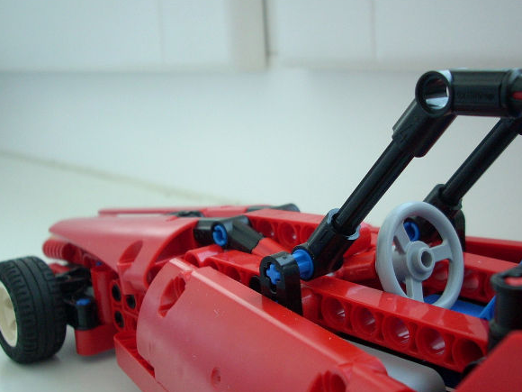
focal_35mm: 51
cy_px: 228
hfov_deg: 37.4
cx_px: 292
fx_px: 769
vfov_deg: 28.5
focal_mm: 6.2
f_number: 2.8
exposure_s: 1/30
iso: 147
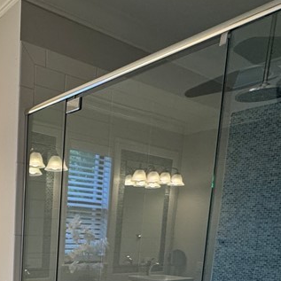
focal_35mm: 40
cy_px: 280
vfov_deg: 37.5
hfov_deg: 36.2
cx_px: -20
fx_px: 367
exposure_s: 1/120
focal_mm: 2.22
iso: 250
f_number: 2.2
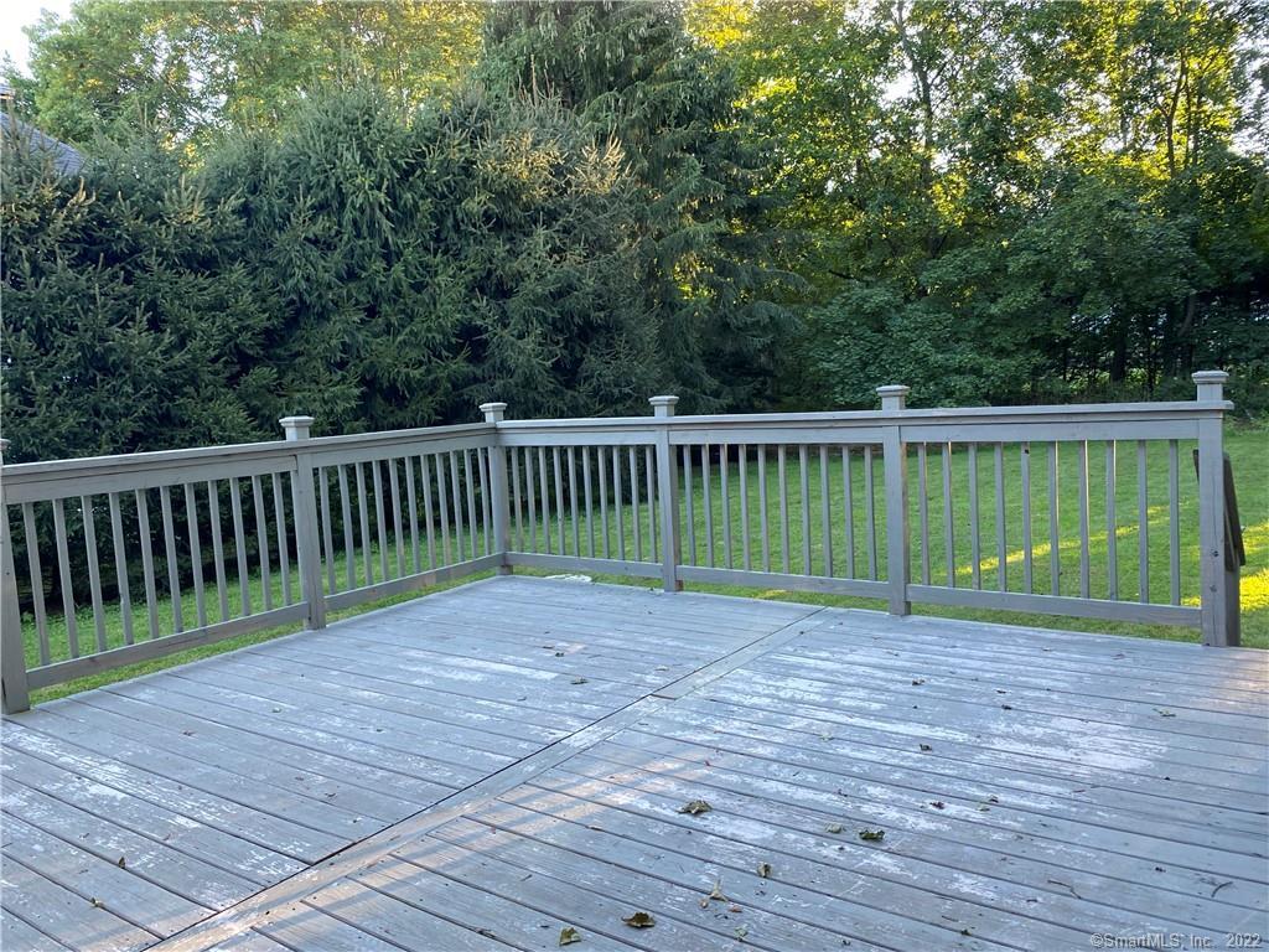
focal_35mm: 26
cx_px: 634
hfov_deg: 67.3
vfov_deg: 53.1
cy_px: 476
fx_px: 953
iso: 100
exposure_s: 1/121
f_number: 1.8
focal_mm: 4.25
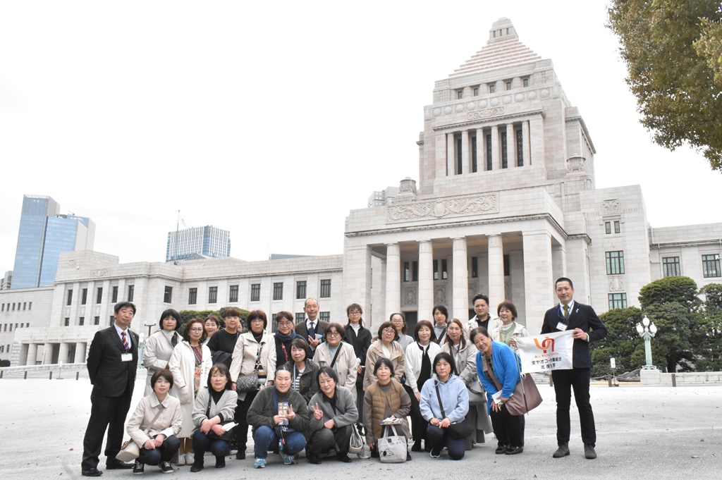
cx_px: 361
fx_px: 541
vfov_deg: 47.9
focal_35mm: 27
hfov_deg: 67.4
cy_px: 240
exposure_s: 1/320
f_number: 18
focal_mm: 18
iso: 2500
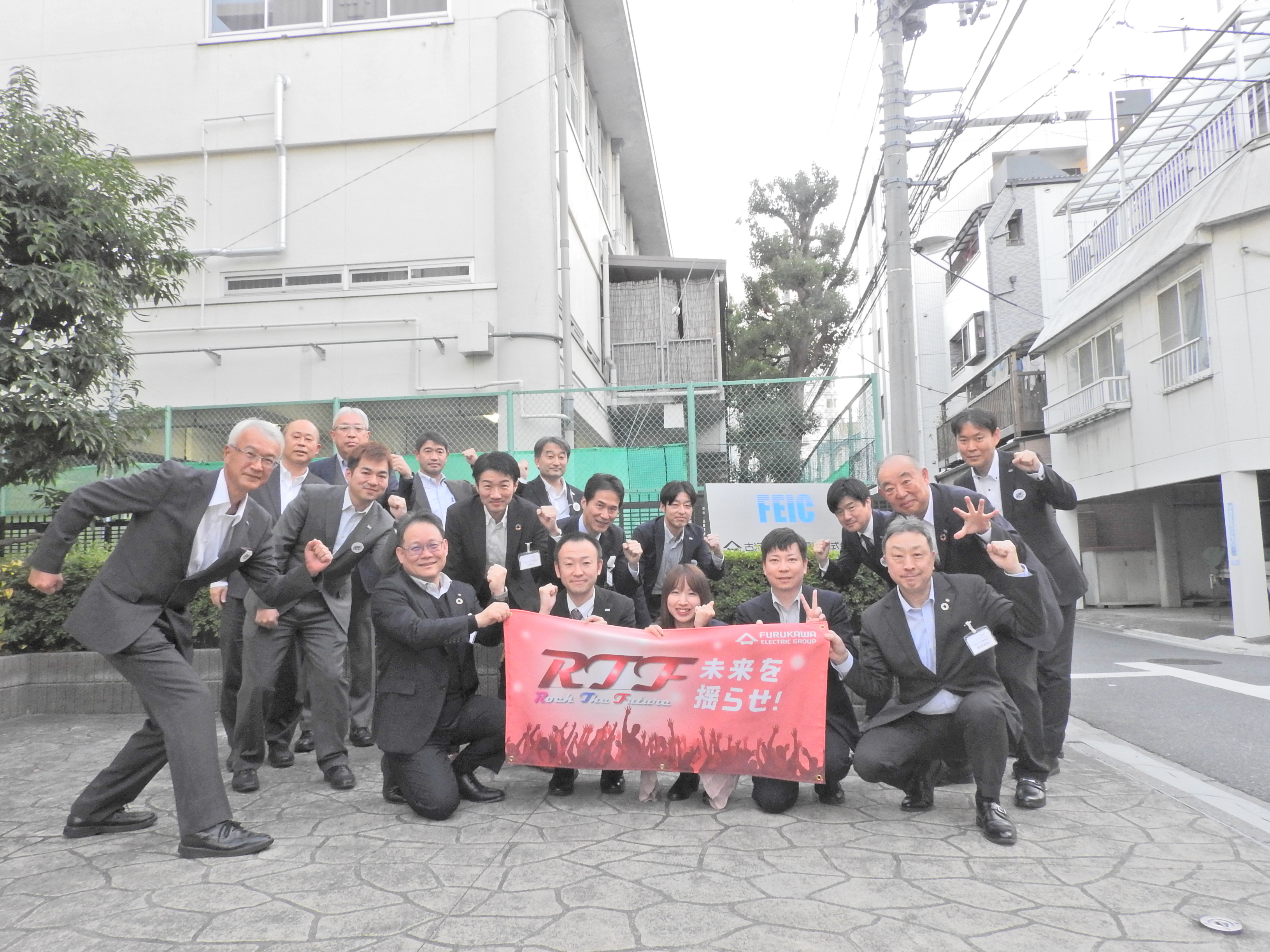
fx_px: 881
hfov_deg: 71.6
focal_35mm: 24
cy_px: 476
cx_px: 635
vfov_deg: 56.8
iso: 400
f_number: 4.8
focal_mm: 4.3
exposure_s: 1/30
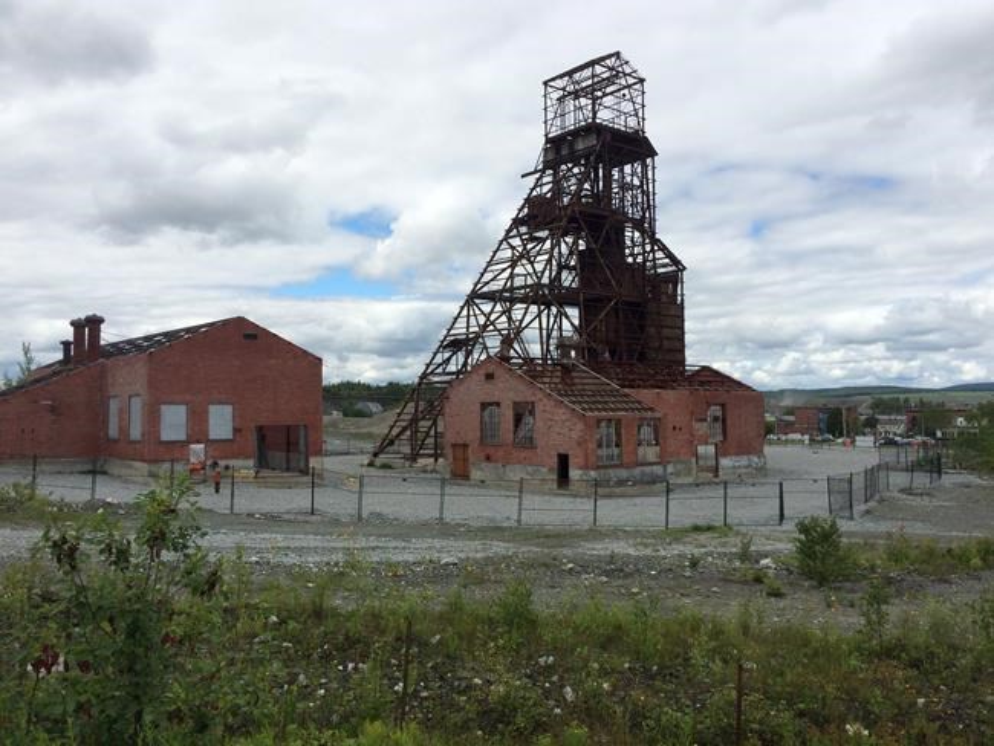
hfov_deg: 61.6
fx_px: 833
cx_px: 497
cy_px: 373
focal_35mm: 29
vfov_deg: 48.3
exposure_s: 1/2933
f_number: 2.2
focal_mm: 4.15
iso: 32
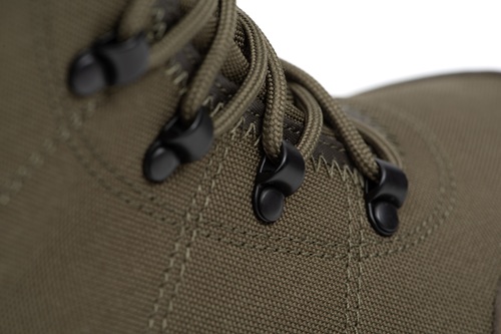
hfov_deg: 19.5
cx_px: 250
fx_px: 1461
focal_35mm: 105
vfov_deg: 13.0
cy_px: 167
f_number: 16
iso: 200
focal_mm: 105
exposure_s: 1/160
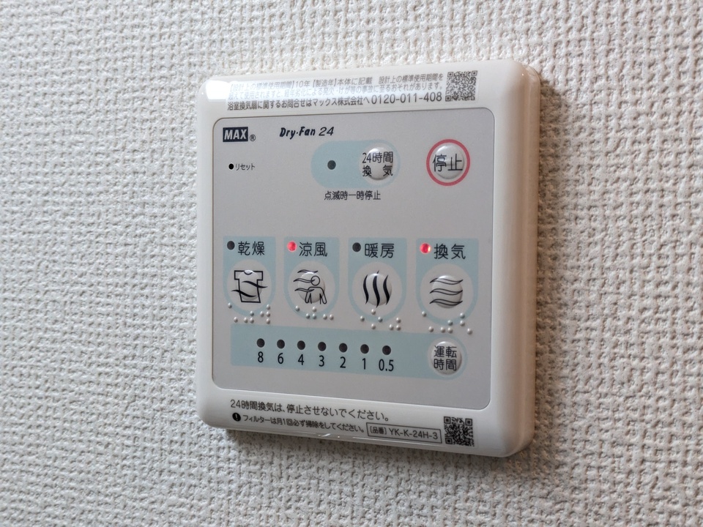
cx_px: 352
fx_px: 1036
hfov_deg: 37.5
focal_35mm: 51
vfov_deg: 28.6
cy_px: 264
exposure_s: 1/120
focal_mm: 5.43
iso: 232
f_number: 1.89
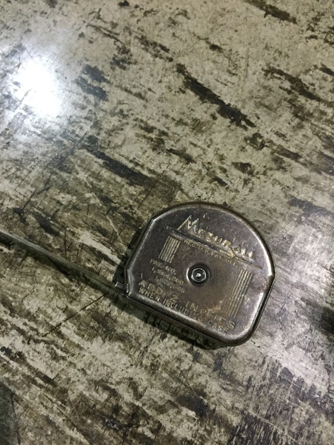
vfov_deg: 61.7
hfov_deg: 48.2
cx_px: 167
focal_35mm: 29
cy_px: 222
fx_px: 373
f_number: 2.2
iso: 250
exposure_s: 1/15
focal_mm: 4.15
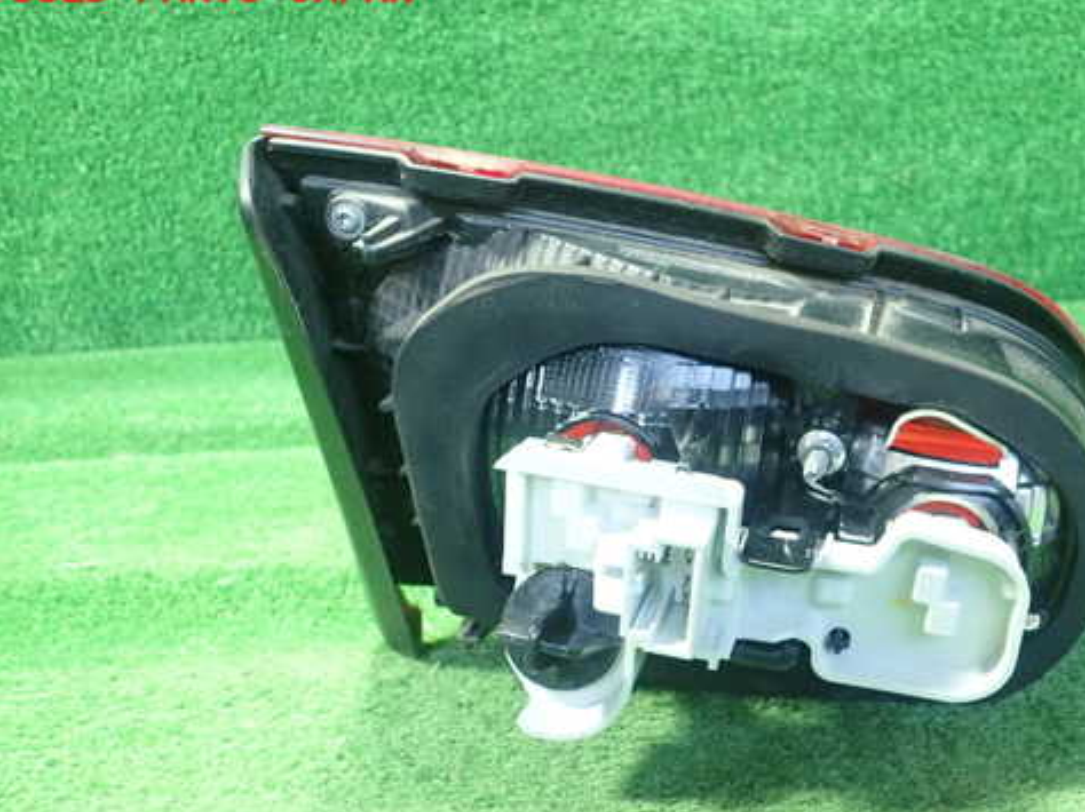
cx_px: 684
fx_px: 1190
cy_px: 473
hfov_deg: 48.5
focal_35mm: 38
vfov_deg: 37.6
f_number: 2.3
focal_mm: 5.5
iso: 800
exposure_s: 1/60
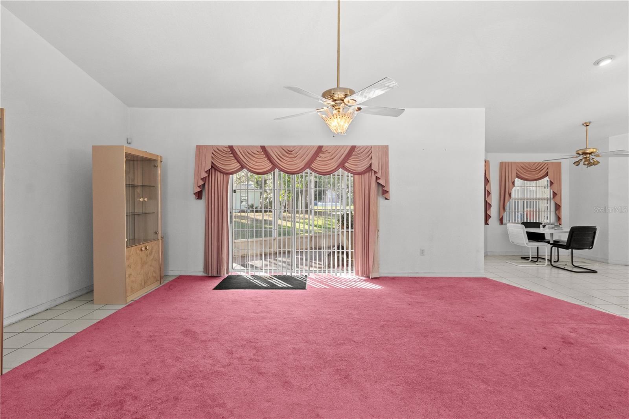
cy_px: 210
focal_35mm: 15
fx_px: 262
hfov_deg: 100.4
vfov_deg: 77.3
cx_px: 314
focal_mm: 10
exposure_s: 1/13
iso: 640
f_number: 7.1
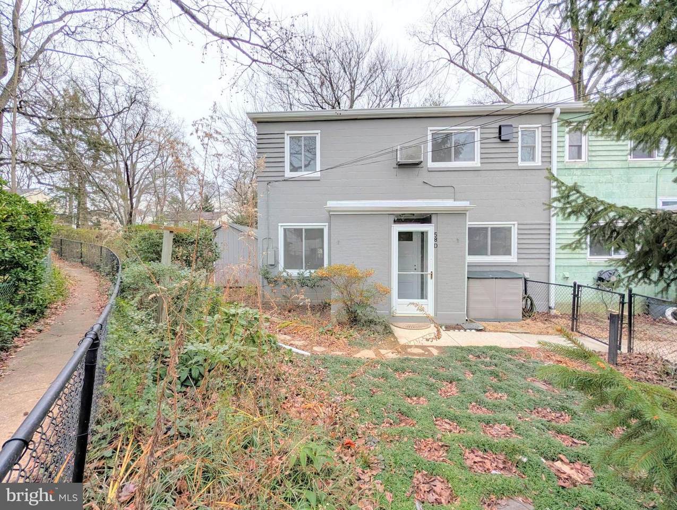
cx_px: 338
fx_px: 235
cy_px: 255
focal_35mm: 12
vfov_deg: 94.6
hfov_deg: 110.5
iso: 48
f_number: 1.7
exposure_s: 1/1148
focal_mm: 2.02
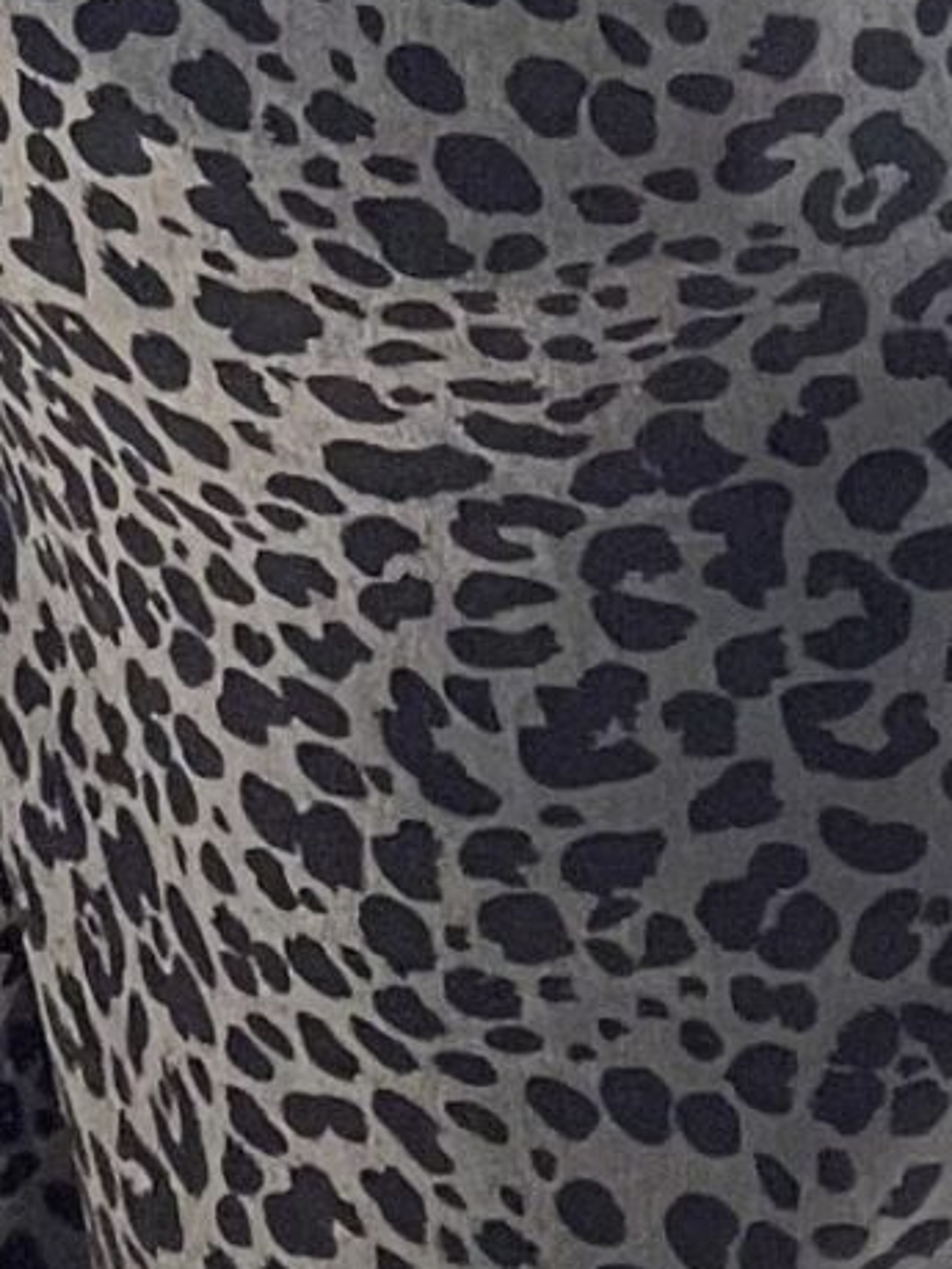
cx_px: -152
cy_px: -1495
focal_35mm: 167
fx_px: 6124
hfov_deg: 8.8
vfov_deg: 10.6
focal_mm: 2.71
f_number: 2.2
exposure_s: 1/90
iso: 100
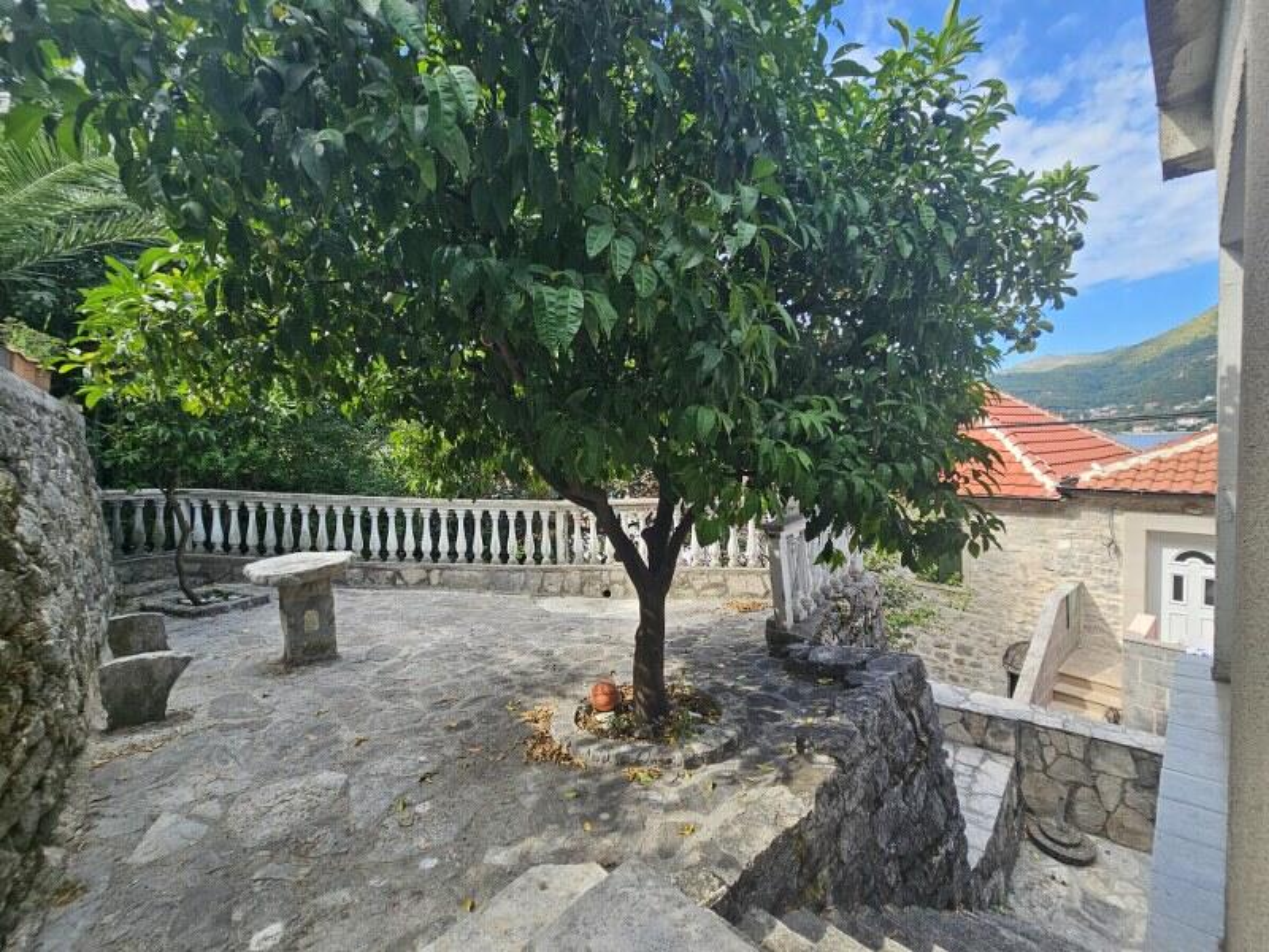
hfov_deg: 106.2
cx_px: 634
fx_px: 477
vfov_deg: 89.9
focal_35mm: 13
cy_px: 476
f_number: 2.2
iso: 50
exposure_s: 1/395
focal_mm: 2.2
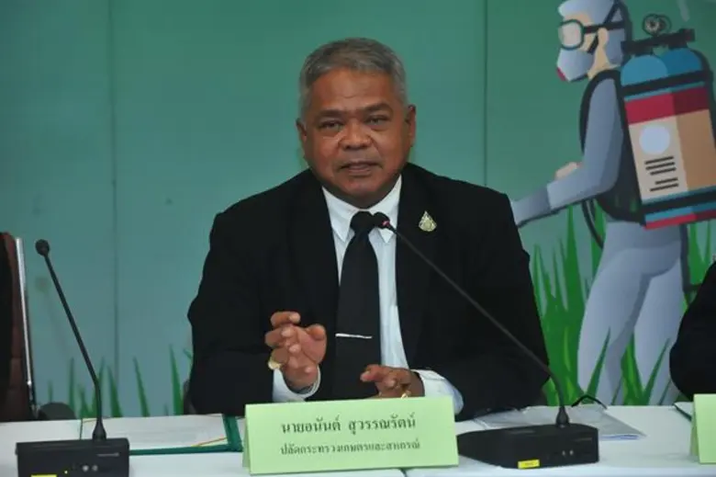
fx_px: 2981
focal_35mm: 150
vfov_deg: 9.1
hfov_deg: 13.7
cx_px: 358
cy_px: 238
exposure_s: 1/125
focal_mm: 150
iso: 2200
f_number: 5.6
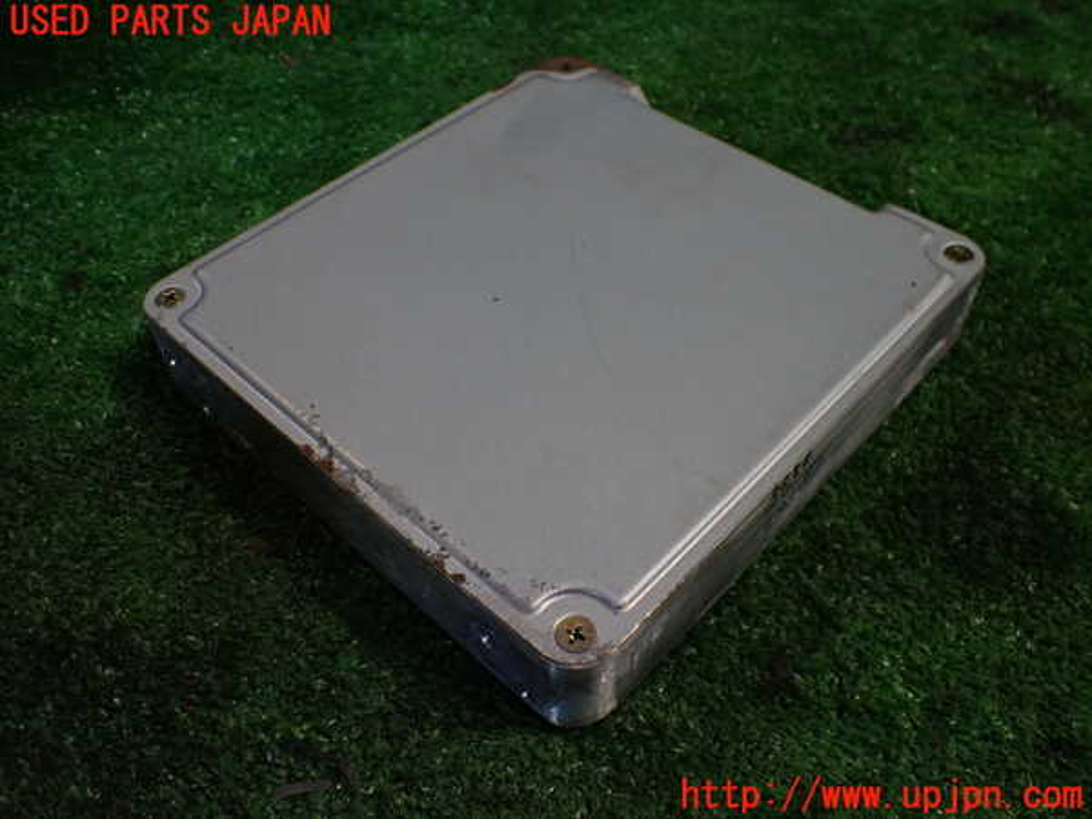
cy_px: 410
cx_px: 546
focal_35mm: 30
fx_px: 946
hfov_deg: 60.0
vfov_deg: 46.8
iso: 320
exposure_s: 1/125
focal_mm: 5.4
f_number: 2.3
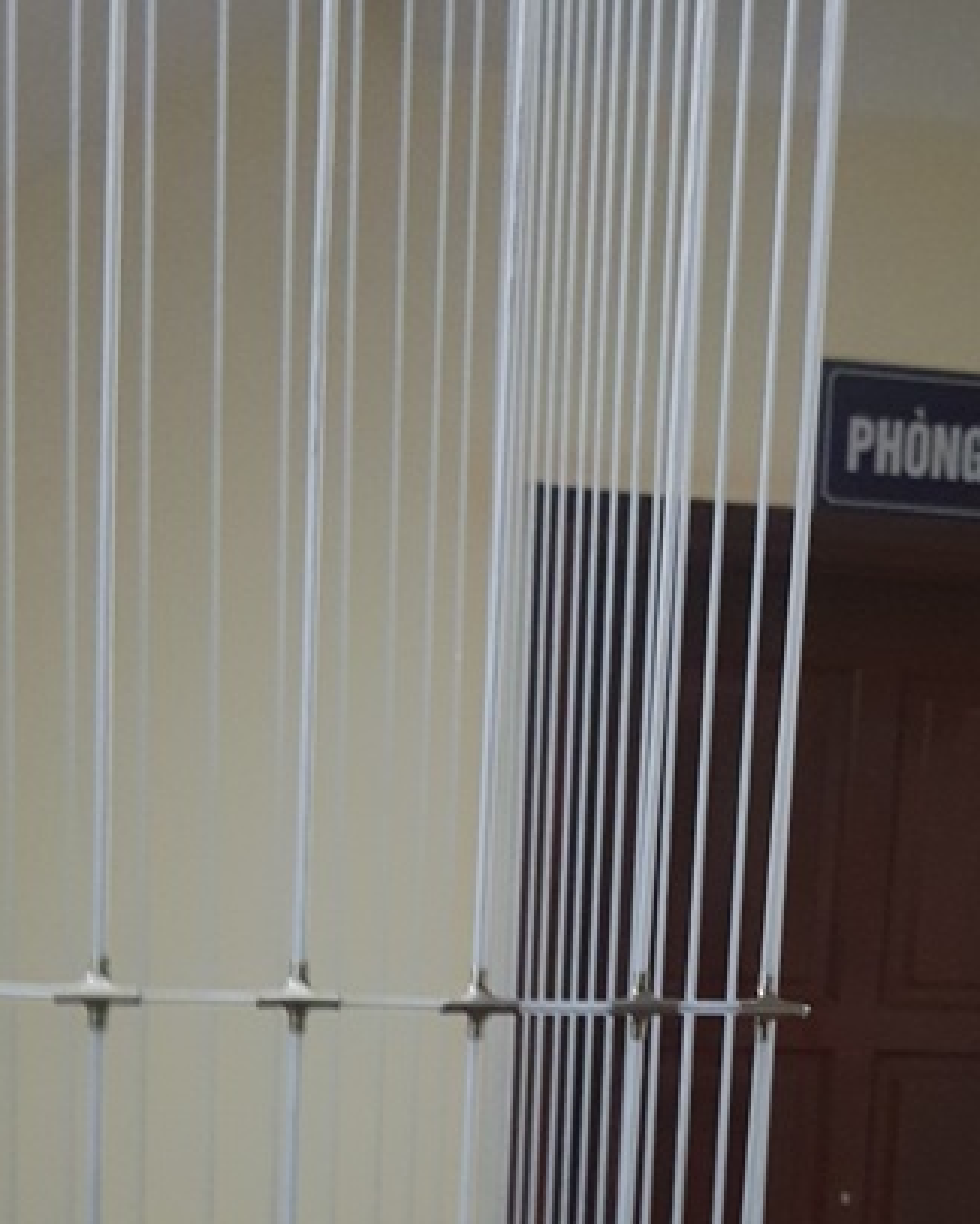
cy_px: 1103
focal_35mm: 50
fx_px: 1812
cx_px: 612
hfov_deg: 30.1
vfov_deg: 35.2
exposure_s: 1/10
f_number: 1.7
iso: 400
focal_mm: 4.2
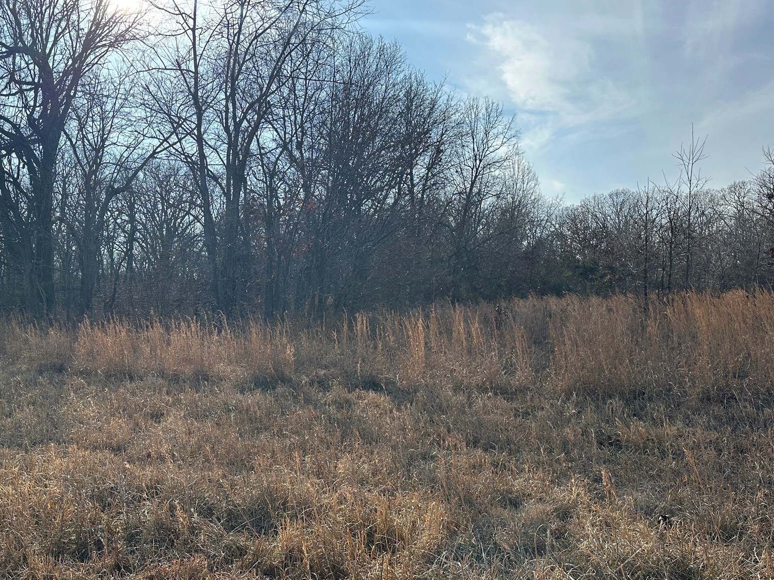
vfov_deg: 46.8
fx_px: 671
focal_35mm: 30
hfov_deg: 59.6
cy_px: 310
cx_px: 325
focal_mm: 6.86
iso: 80
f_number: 1.78
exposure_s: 1/4545
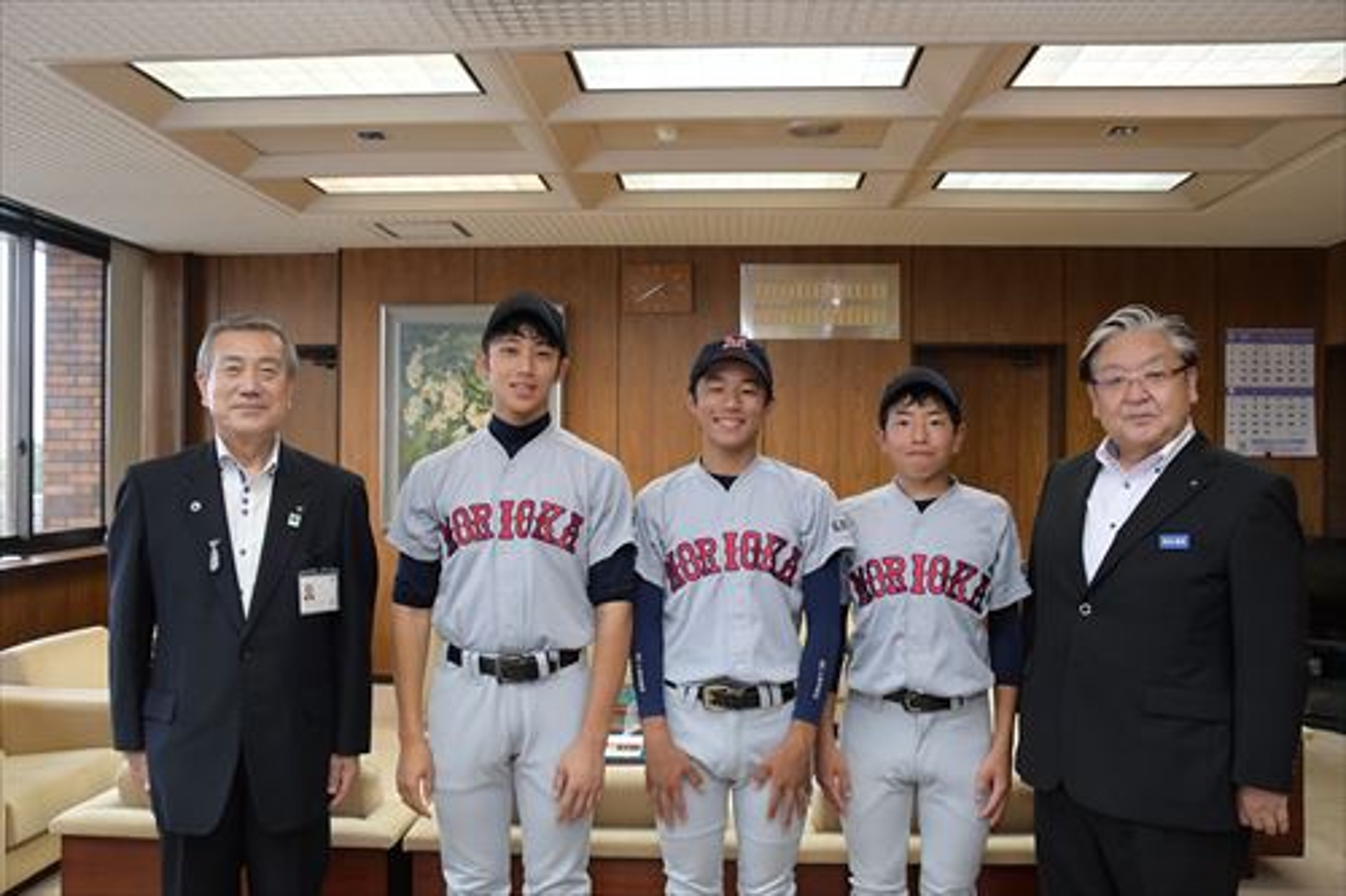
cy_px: 448
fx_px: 1177
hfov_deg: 59.5
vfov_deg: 41.7
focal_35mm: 32
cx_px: 673
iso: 2500
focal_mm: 21
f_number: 5.6
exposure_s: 1/250
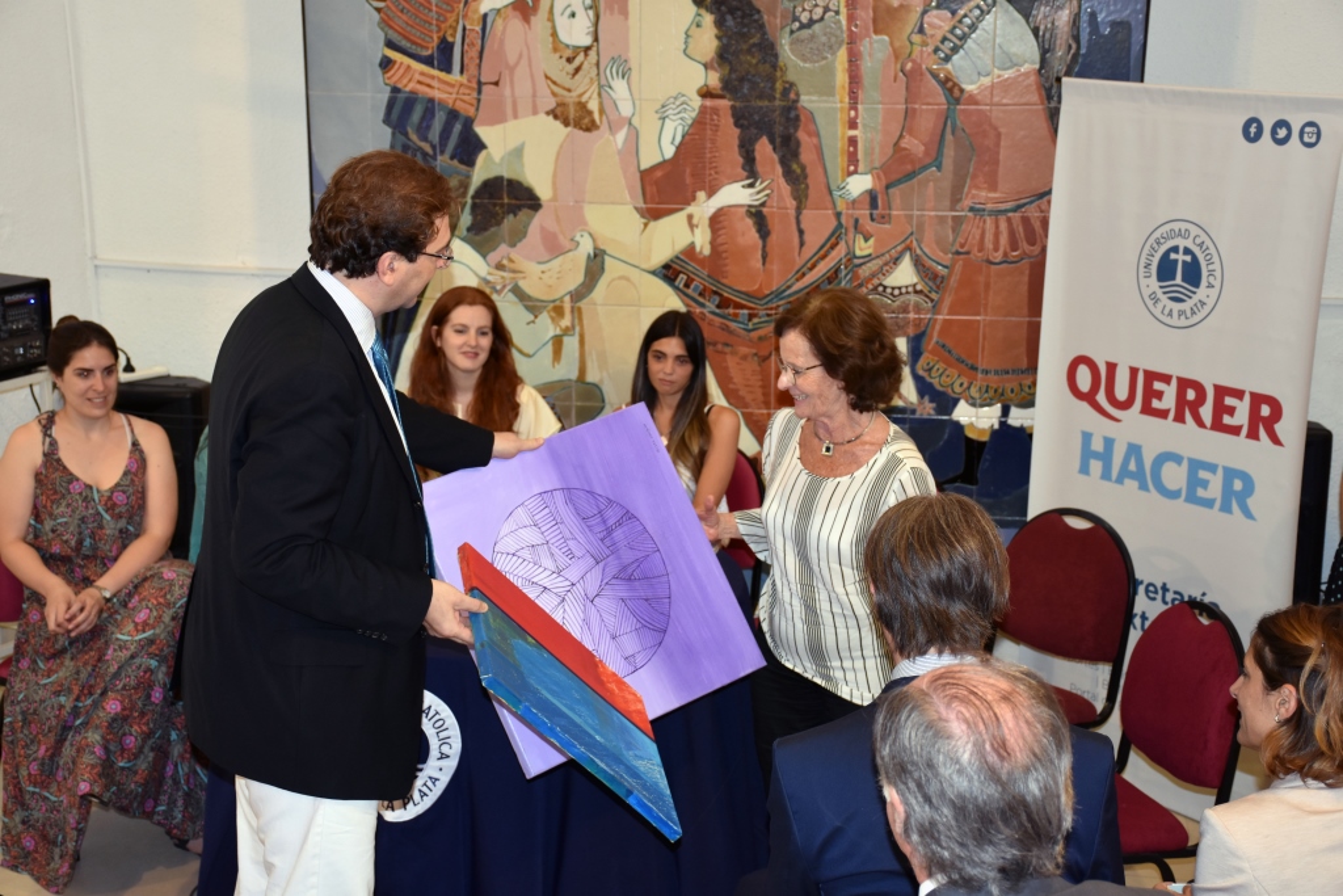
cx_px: 672
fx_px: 2238
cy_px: 448
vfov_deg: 22.6
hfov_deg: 33.4
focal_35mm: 60
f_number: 4.5
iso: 640
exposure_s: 1/60
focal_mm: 40
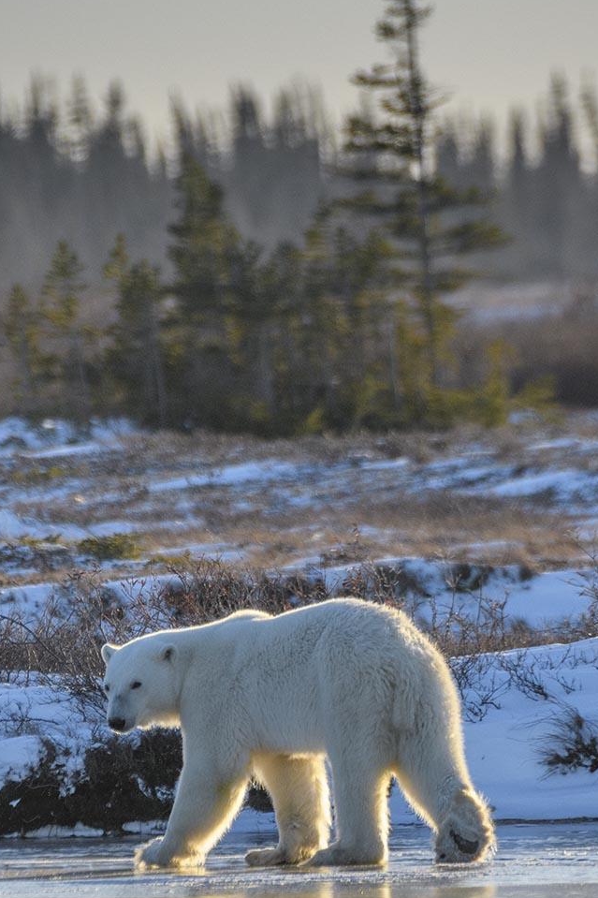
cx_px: 265
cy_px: 476
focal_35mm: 1126
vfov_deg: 1.8
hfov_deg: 1.2
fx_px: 28064
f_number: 9
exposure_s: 1/1000
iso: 800
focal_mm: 600
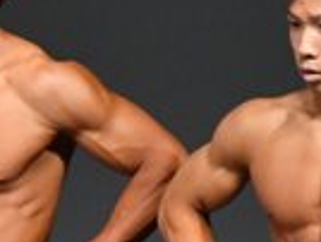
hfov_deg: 1.1
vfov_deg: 0.9
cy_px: 376
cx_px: -298
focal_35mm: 1750
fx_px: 16257
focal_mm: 210
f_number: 5.6
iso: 4000
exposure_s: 1/400
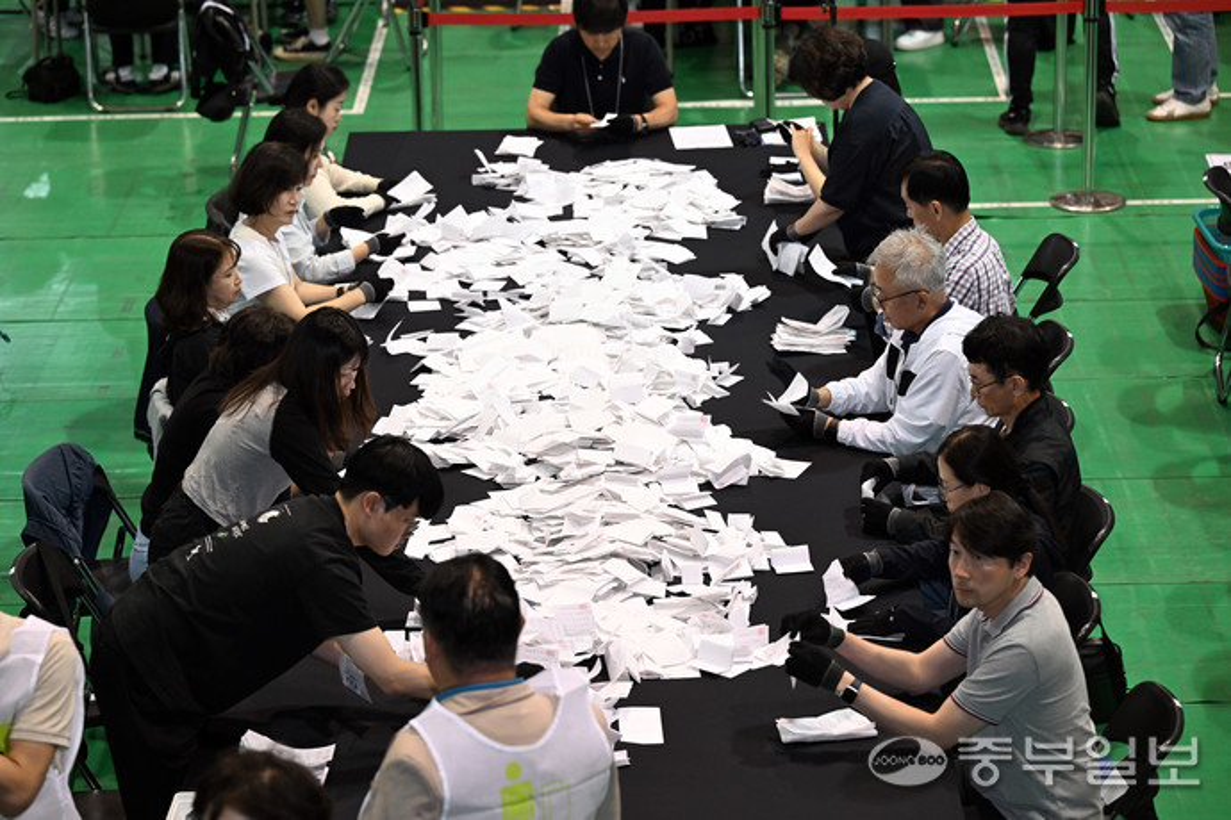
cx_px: 616
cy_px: 410
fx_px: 3761
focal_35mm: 110
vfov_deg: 12.5
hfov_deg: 18.6
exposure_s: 1/320
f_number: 4
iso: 2500
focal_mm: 110
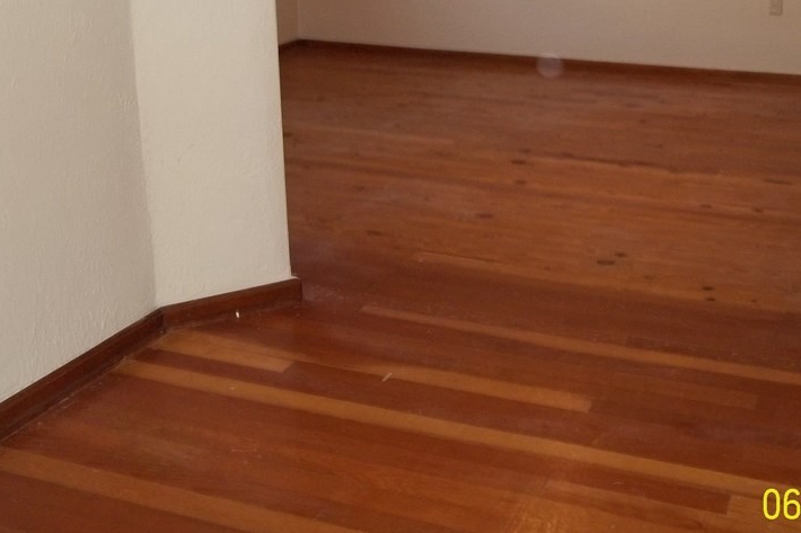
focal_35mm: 48
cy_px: 175
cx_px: 444
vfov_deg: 27.9
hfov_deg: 41.1
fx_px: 1068
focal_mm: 5.7
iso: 160
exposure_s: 1/30
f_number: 2.9
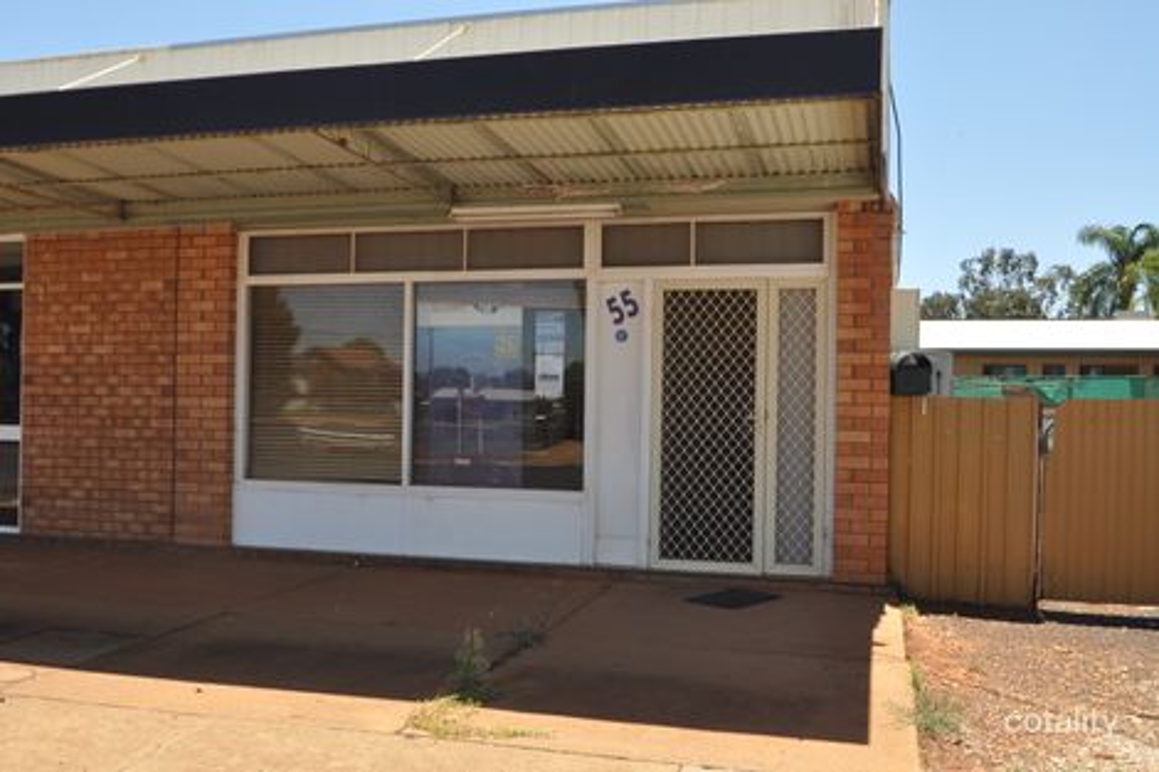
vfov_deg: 36.8
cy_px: 386
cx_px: 580
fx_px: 1159
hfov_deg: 53.1
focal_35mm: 36
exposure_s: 1/200
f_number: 7.1
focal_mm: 24
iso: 200
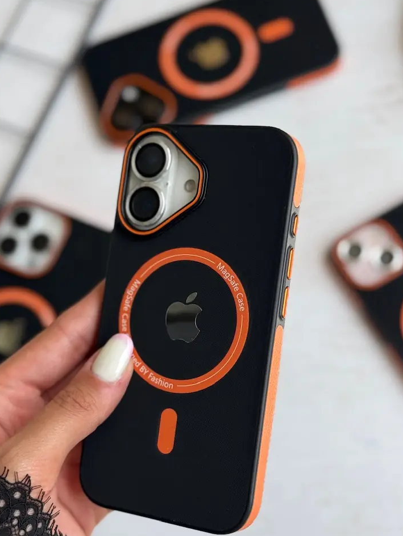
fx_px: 1009
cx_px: 183
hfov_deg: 22.6
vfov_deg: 29.8
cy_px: 287
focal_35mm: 65
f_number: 1.78
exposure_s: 1/952
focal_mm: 6.76
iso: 64
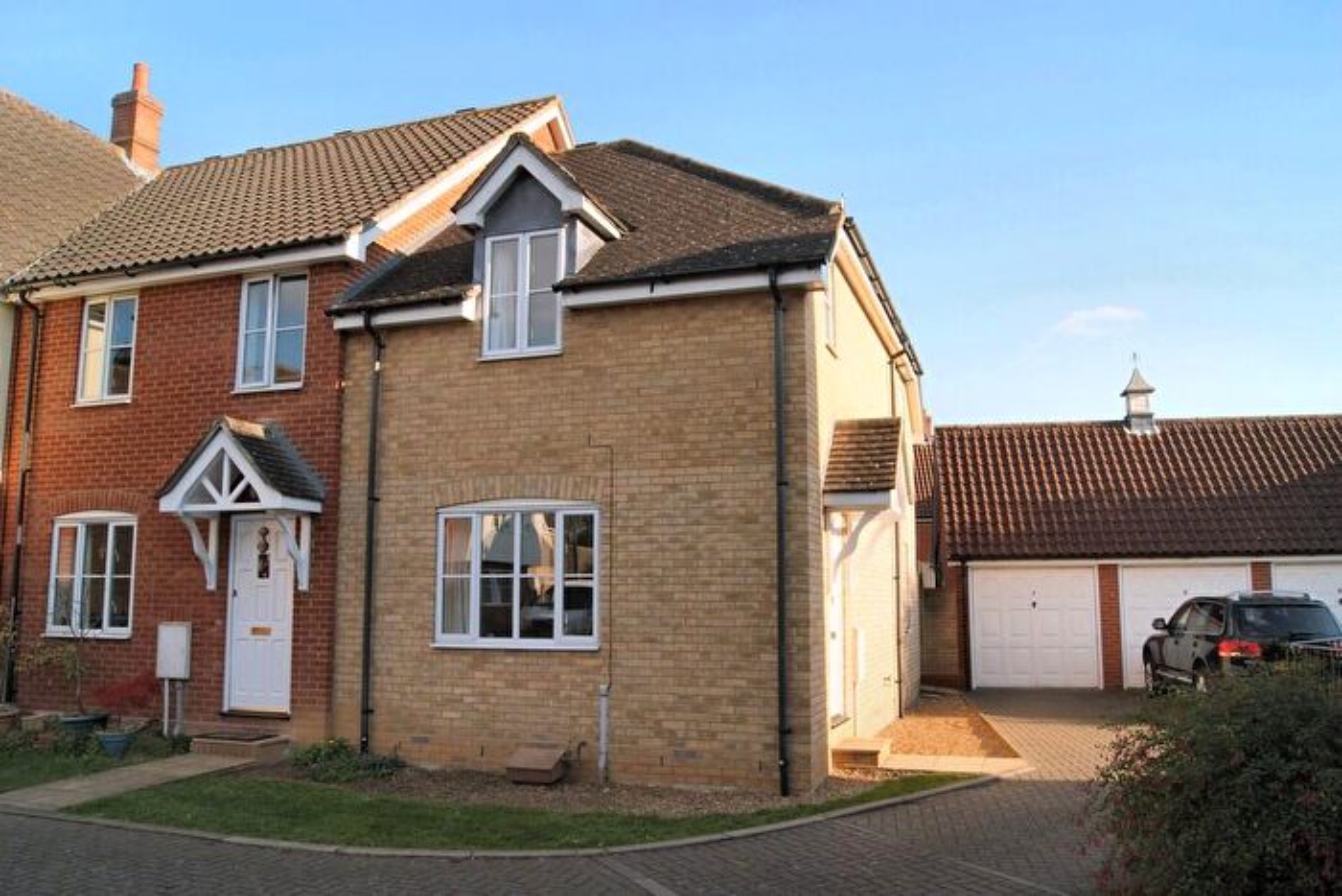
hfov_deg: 67.4
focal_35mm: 27
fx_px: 1007
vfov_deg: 47.9
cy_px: 448
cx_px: 671
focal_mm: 18
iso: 100
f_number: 10
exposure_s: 1/80
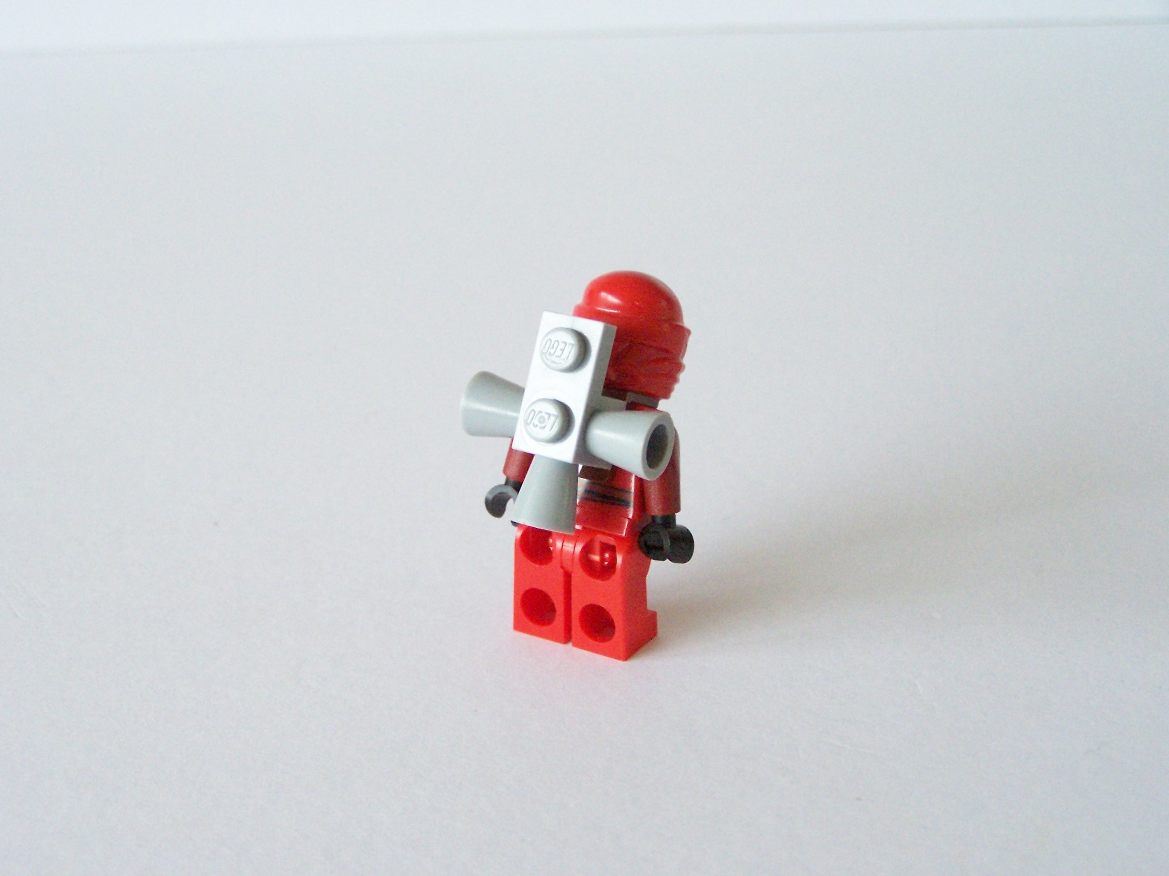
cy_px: 438
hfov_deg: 29.0
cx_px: 584
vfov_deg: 21.9
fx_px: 2263
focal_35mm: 67
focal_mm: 11.1
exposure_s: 1/180
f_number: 3.2
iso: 400
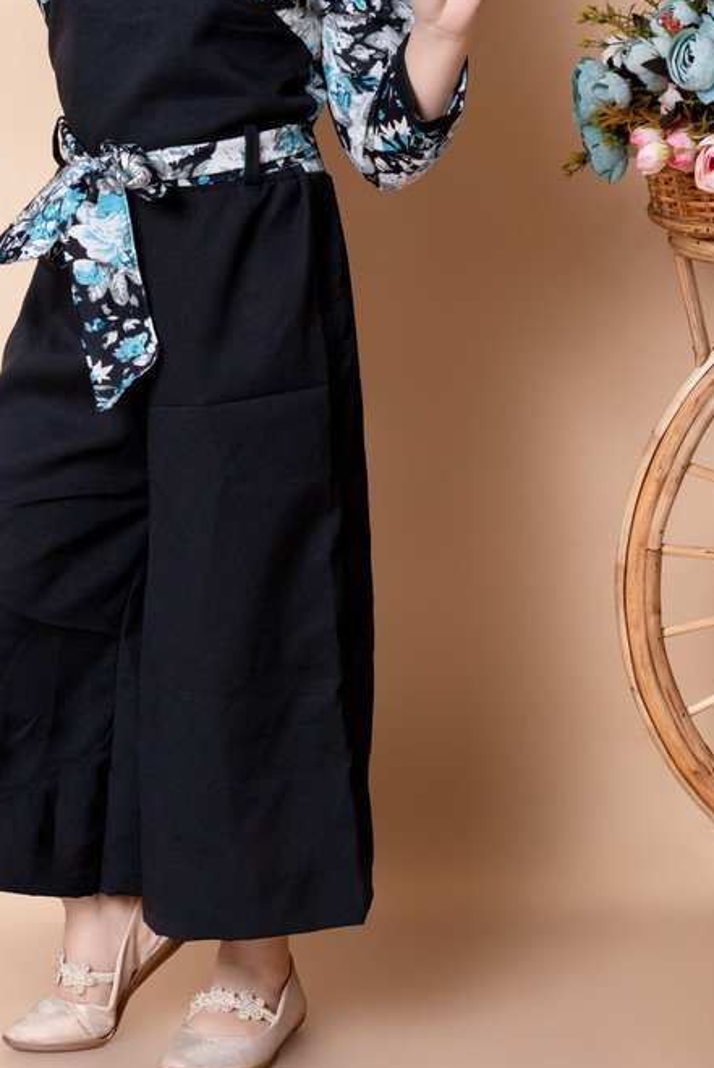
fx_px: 3148
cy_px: 307
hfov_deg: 12.9
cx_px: 243
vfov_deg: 19.2
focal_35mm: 106
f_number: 11
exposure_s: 1/160
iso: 250
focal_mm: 70
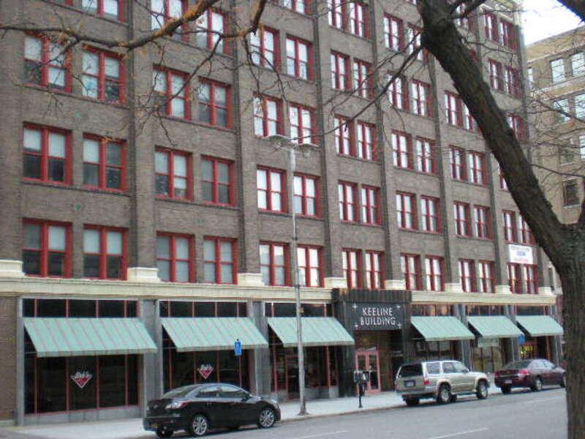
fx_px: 744
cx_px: 292
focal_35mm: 44
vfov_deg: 32.9
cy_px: 220
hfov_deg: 42.9
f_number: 3.5
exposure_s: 1/136
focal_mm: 7.4
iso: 324
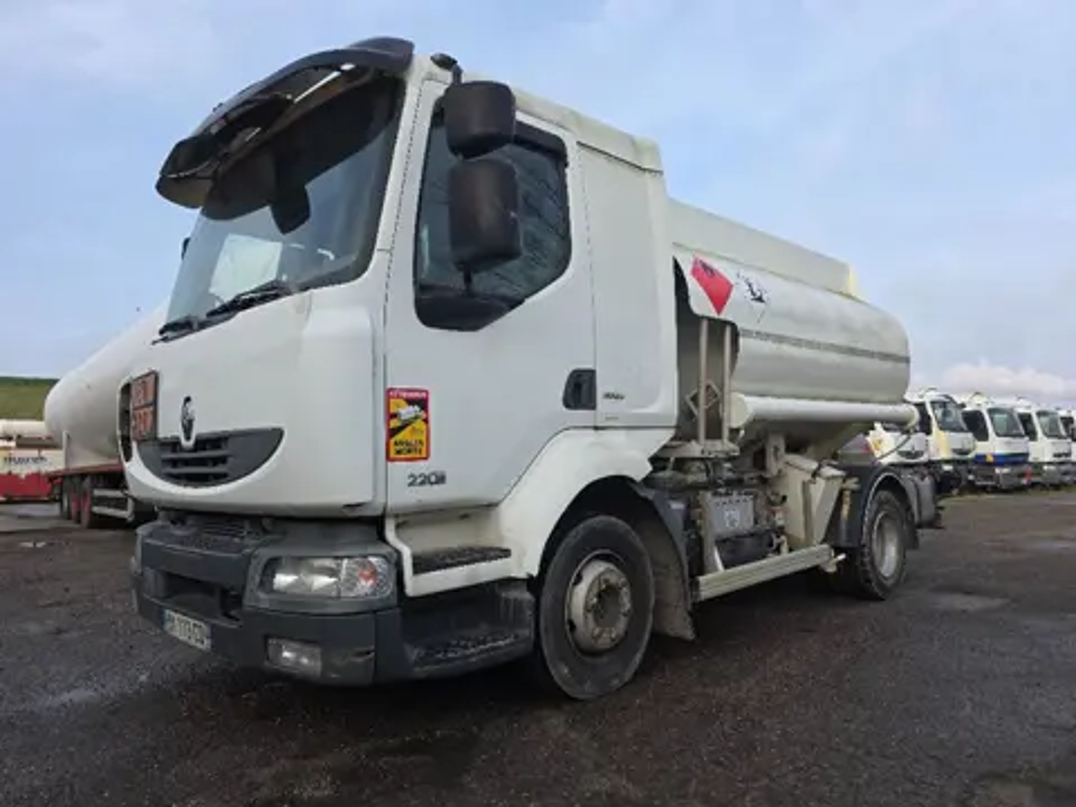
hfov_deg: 73.9
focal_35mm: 23
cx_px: 538
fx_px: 715
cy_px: 404
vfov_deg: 58.9
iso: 12
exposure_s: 1/309
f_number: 1.7
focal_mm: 6.3
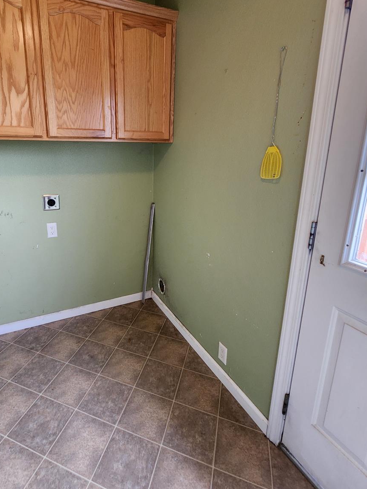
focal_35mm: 17
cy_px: 215
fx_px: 240
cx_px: 154
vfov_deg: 90.6
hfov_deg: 74.2
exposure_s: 1/30
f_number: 2.2
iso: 500
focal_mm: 2.2
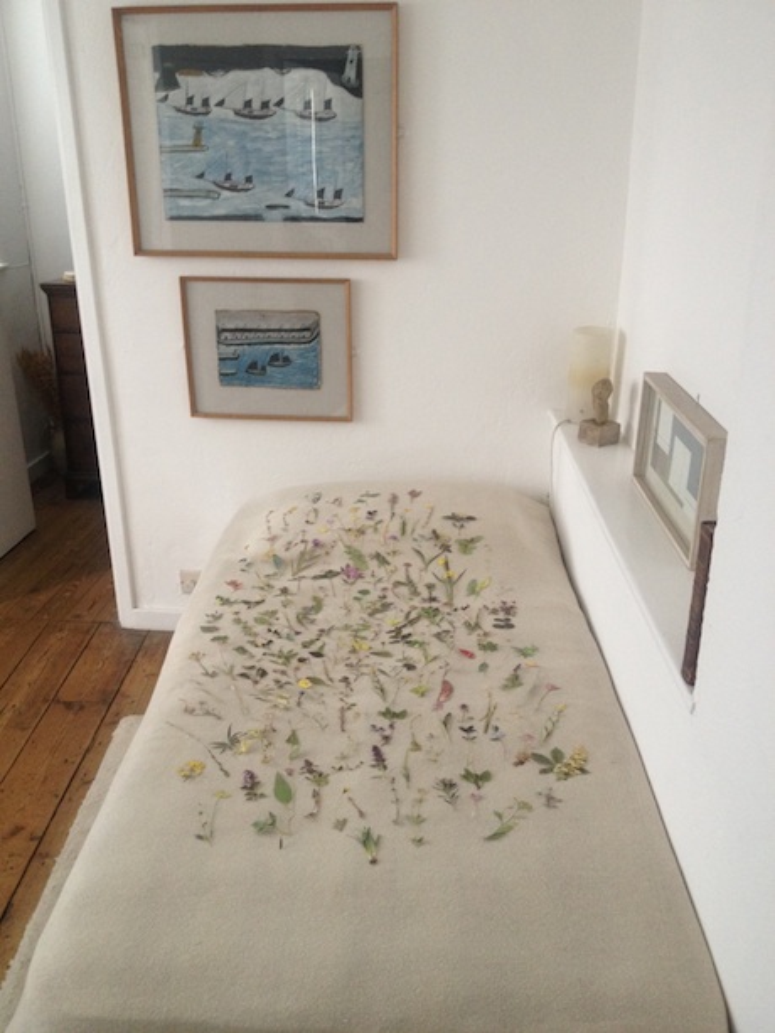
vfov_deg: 52.6
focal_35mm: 35
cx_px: 388
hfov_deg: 40.7
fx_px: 1044
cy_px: 516
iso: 125
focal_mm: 4.28
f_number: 2.4
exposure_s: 1/20
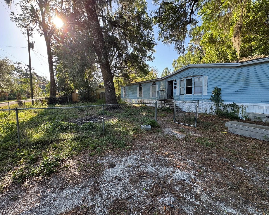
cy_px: 107
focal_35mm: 15
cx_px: 128
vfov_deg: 84.0
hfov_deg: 96.7
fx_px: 119
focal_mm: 2.22
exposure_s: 1/208
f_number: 2.2
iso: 40
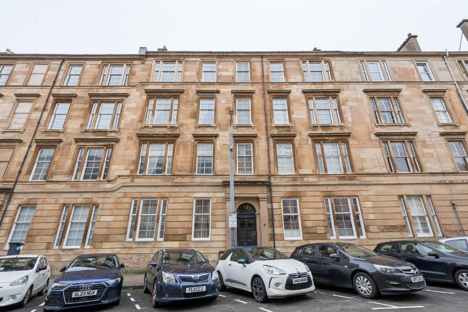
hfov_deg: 96.7
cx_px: 234
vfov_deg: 73.8
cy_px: 156
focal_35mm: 16
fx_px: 208
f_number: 8
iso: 250
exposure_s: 1/80
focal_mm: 16
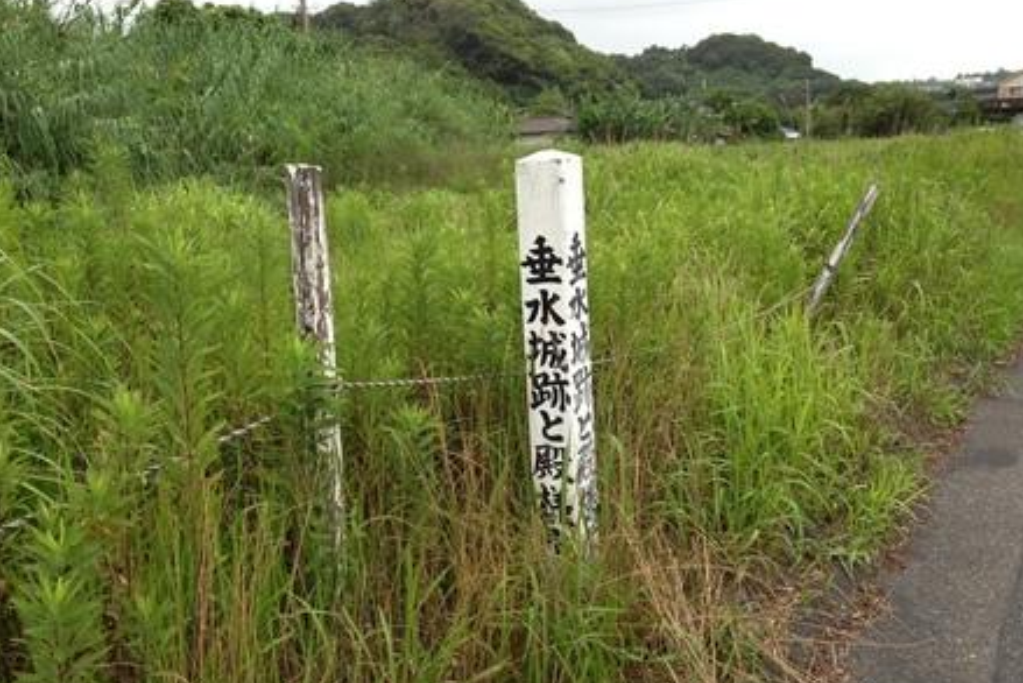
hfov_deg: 51.9
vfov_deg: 36.0
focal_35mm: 37
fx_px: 1052
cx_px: 495
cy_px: 344
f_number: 2.4
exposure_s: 1/195
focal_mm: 4.13
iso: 64
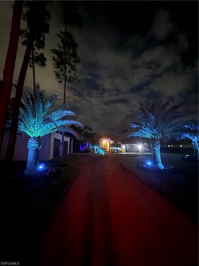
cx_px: 100
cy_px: 133
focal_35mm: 14
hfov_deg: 85.7
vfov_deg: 102.1
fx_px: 107
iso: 4000
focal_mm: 2.22
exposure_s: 1/2
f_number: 2.2
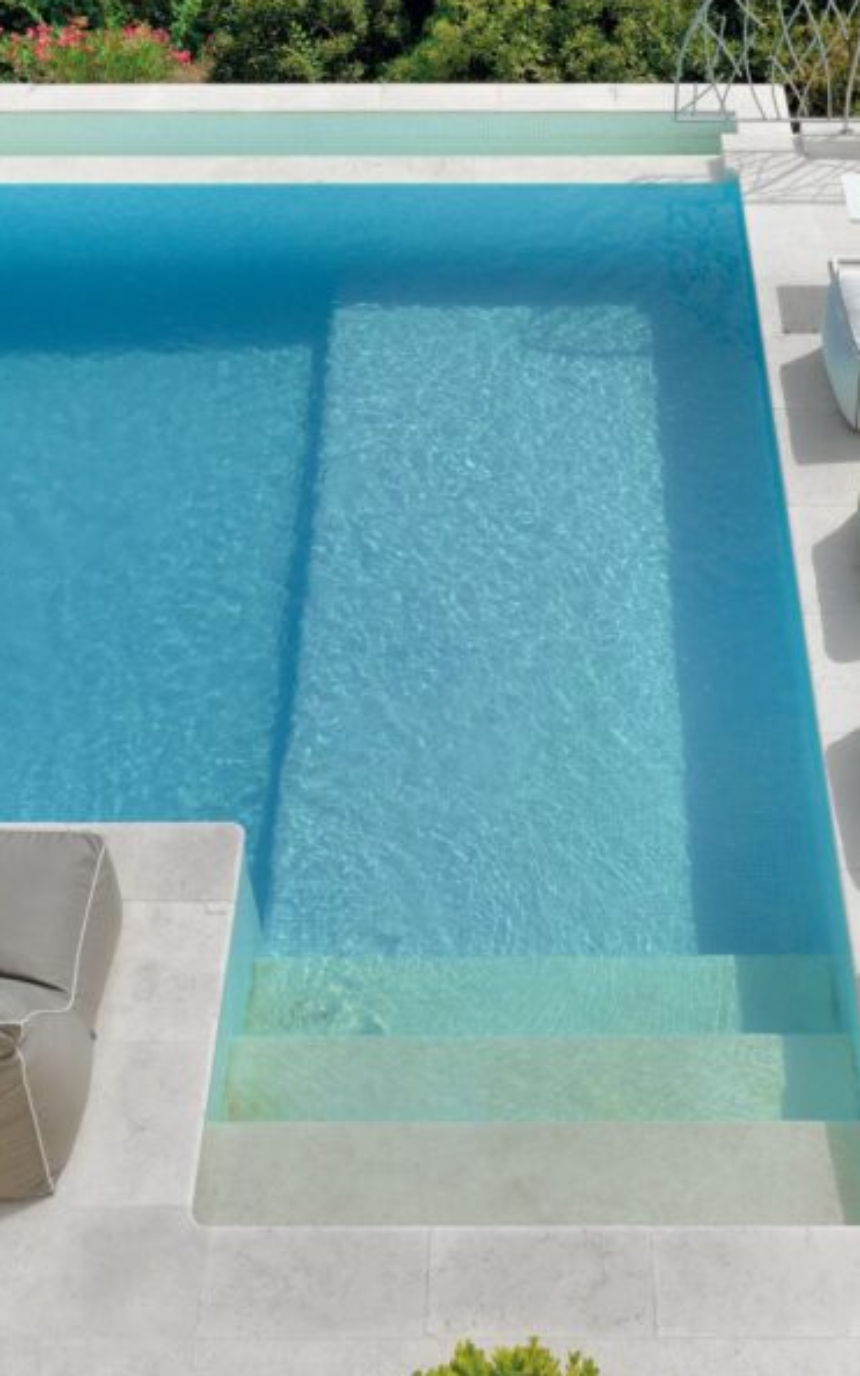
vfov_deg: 40.3
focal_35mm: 50
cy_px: 686
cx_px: 586
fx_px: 1876
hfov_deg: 25.7
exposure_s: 1/100
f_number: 14
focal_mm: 50
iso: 50
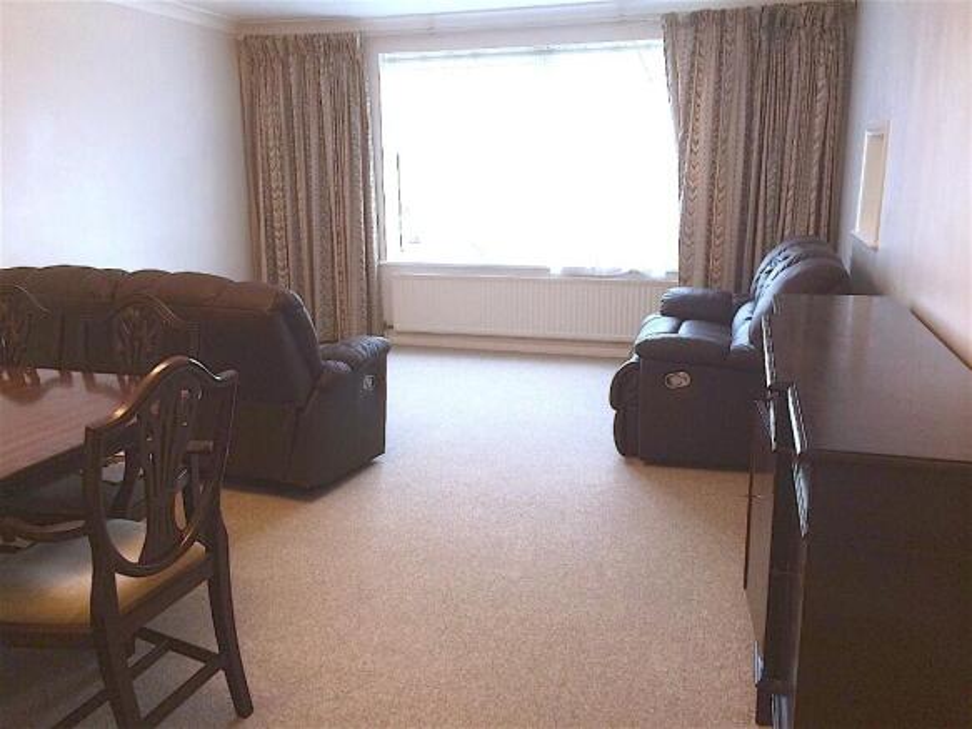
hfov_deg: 60.0
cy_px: 364
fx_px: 842
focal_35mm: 30
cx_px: 486
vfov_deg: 46.8
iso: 64
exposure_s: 1/30
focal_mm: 4.12
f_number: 2.2
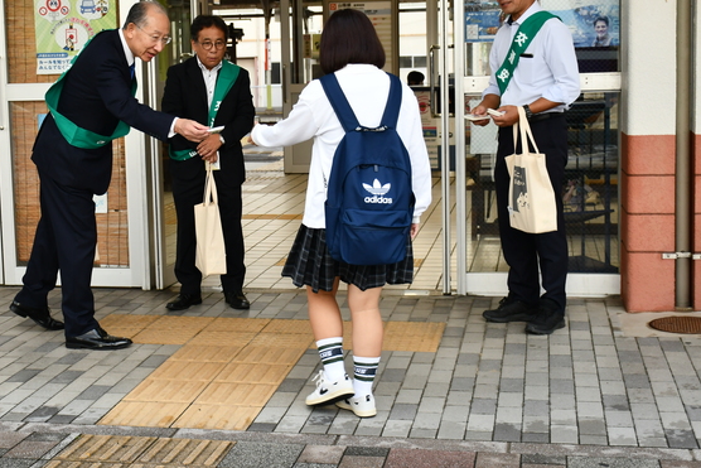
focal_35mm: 59
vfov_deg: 23.0
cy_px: 193
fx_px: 1149
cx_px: 281
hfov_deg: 33.8
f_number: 4
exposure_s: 1/250
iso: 450
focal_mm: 30
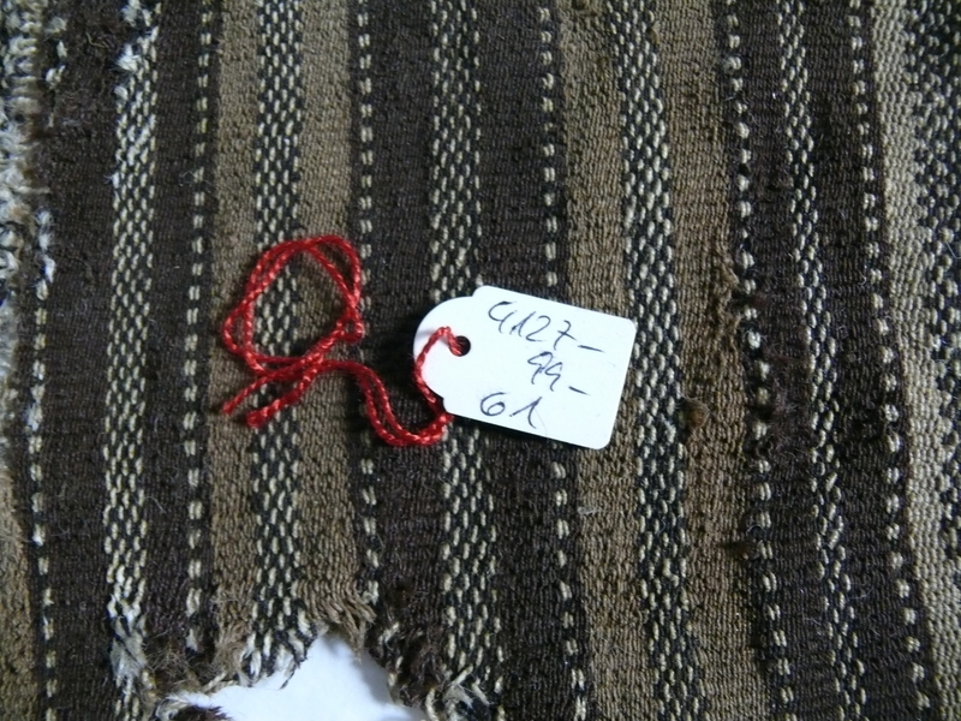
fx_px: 1027
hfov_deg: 50.1
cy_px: 360
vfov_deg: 38.7
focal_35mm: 37
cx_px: 480
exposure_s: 1/25
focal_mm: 7.8
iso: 400
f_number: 2.8
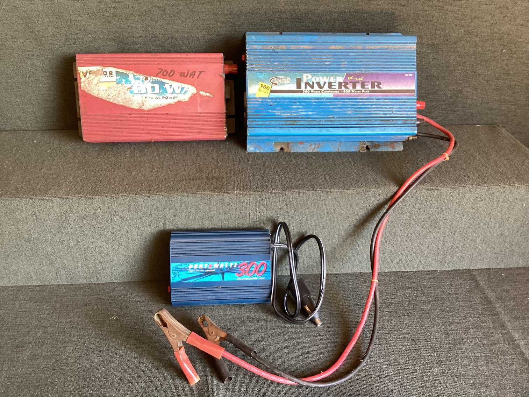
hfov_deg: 58.3
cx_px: 264
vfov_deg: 45.4
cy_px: 198
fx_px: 474
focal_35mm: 31
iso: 100
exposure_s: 1/50
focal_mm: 3.3
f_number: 2.4
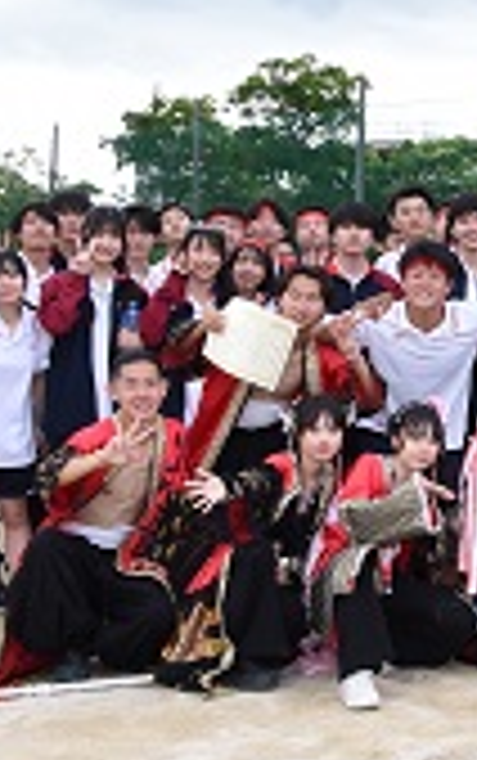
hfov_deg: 15.2
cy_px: 292
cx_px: 828
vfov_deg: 27.0
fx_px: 1577
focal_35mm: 76
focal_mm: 28
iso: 400
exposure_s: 1/160
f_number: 7.1
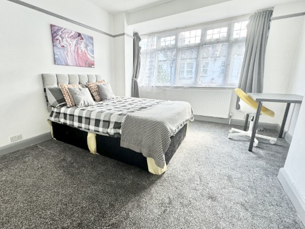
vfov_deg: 74.7
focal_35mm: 17
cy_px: 116
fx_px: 150
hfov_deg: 90.1
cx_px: 125
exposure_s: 1/99
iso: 80
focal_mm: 2.22
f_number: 2.2
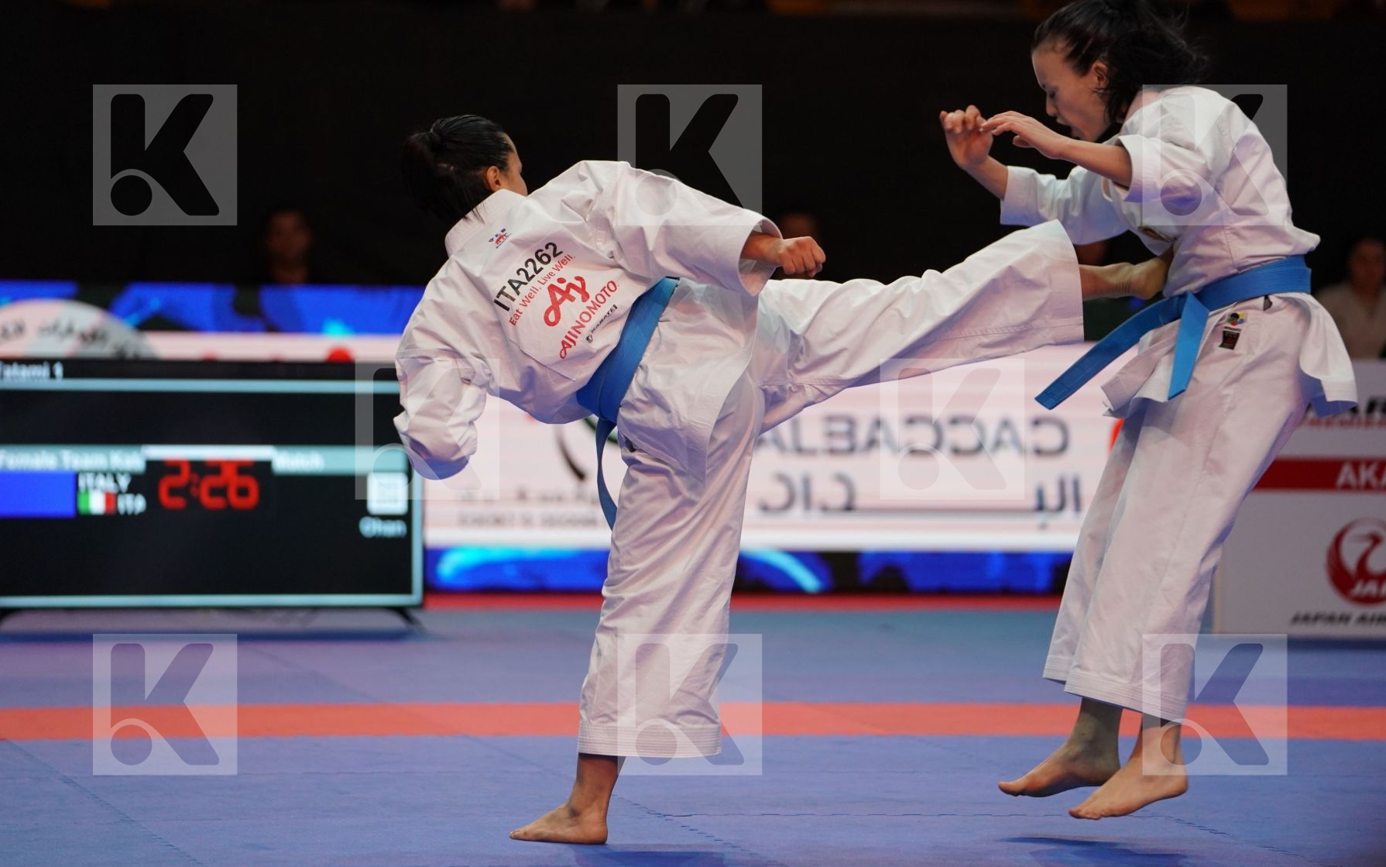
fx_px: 6271
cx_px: 690
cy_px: 429
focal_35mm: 166
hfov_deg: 12.6
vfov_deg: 7.9
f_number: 2.8
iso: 2000
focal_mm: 162
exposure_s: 1/500
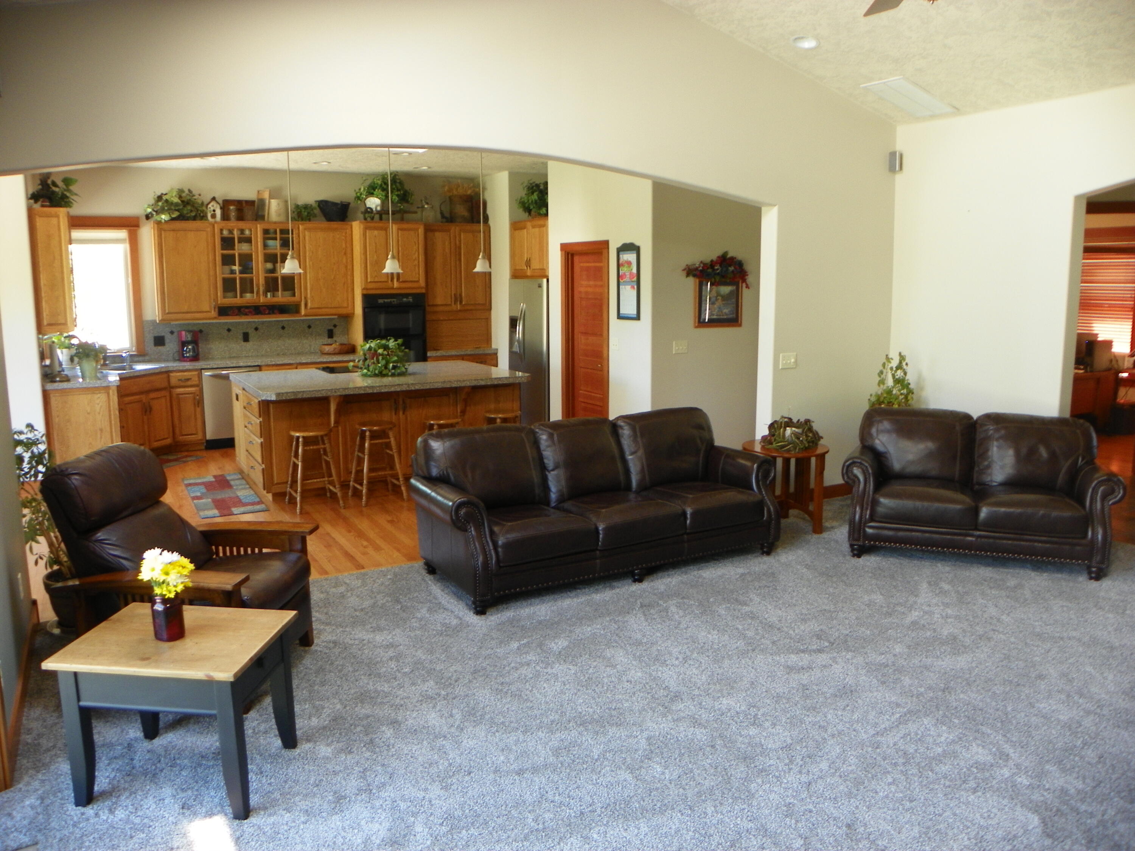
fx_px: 852
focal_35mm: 26
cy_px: 426
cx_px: 568
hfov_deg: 67.3
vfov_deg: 53.1
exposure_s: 1/8
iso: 64
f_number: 2.8
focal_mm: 4.6
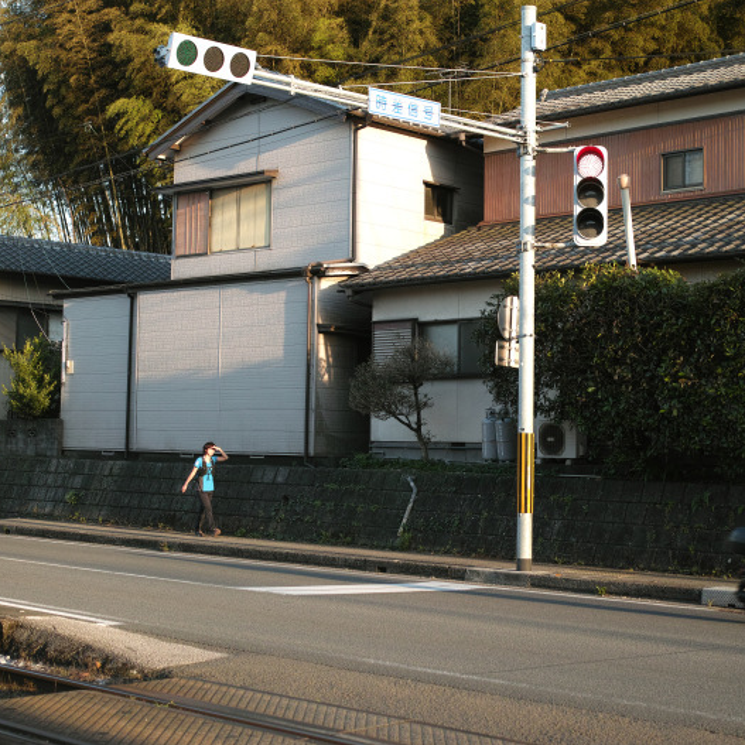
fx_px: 1412
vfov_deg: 29.6
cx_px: 409
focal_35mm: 58
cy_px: 371
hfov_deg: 29.5
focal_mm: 30
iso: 200
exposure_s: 1/160
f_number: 3.2
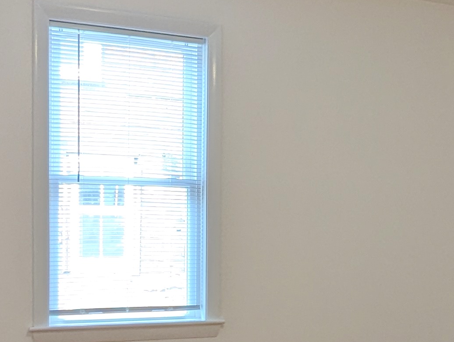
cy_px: 257
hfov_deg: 30.4
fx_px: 827
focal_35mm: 63
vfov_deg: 23.1
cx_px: 319
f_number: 2.2
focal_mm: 2.35
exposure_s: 1/120
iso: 258
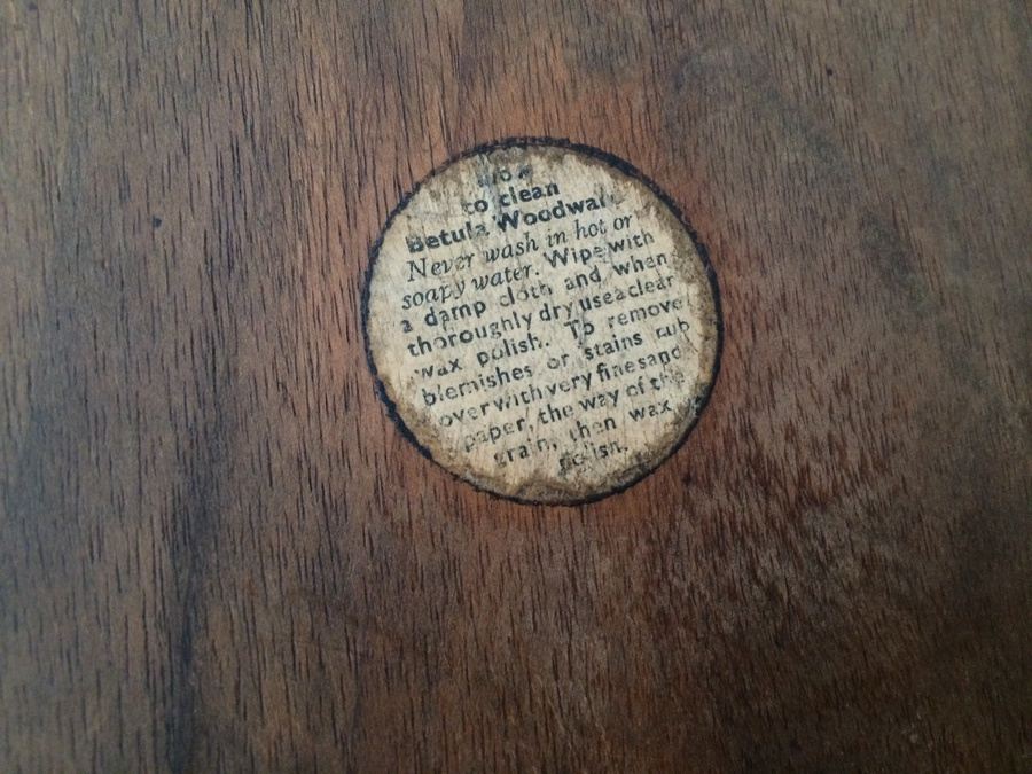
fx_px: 894
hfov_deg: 60.0
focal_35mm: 30
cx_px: 516
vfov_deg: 46.8
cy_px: 387
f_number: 2.2
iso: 250
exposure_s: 1/30
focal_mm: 4.12
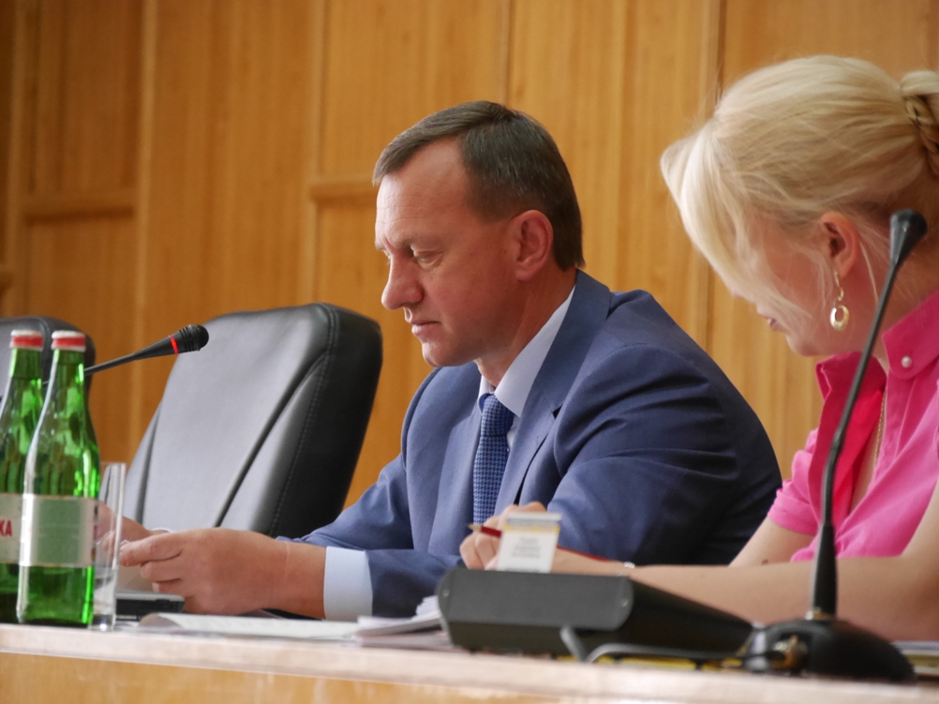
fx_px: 6509
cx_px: 470
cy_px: 352
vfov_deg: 6.2
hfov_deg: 8.3
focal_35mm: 240
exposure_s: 1/80
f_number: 5.5
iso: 3200
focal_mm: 120
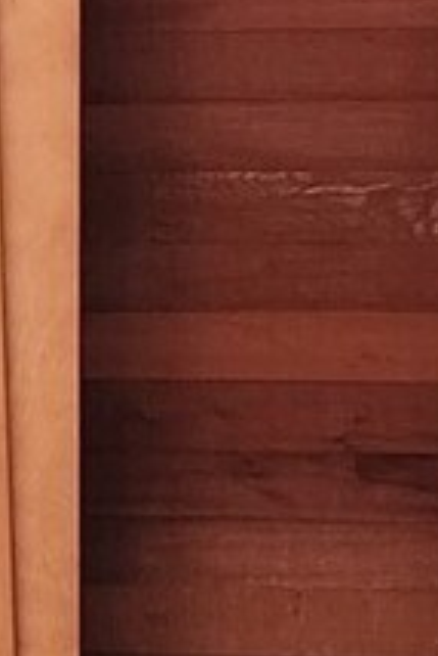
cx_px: -410
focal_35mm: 161
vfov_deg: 12.6
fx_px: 2933
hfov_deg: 8.2
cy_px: -21
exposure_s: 1/60
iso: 800
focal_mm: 5.4
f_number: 1.8
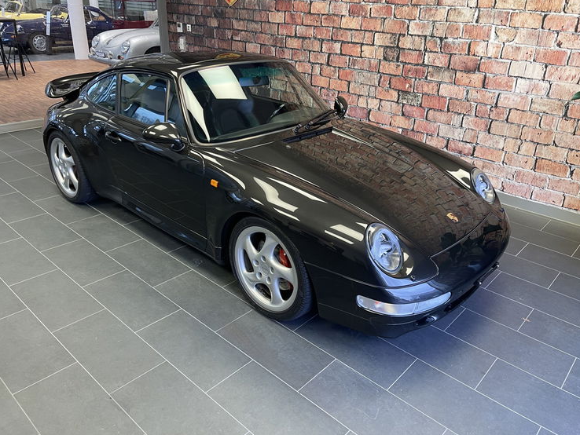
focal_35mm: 26
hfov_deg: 67.3
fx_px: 436
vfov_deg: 53.1
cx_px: 300
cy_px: 210
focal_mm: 5.1
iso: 100
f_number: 1.6
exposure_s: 1/50
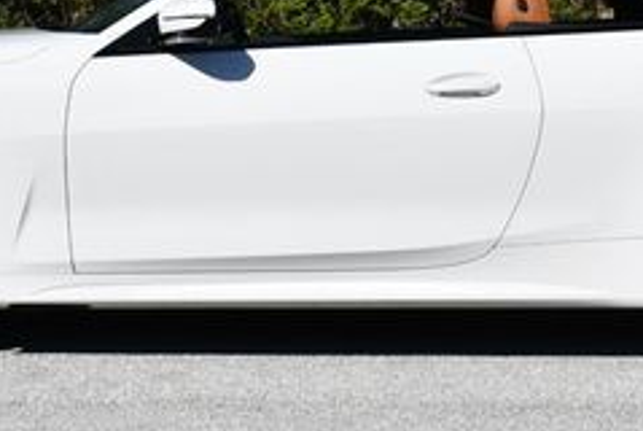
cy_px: -86
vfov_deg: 8.5
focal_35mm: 161
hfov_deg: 12.7
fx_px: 2879
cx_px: 334
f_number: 9
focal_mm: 30
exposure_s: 1/320
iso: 100
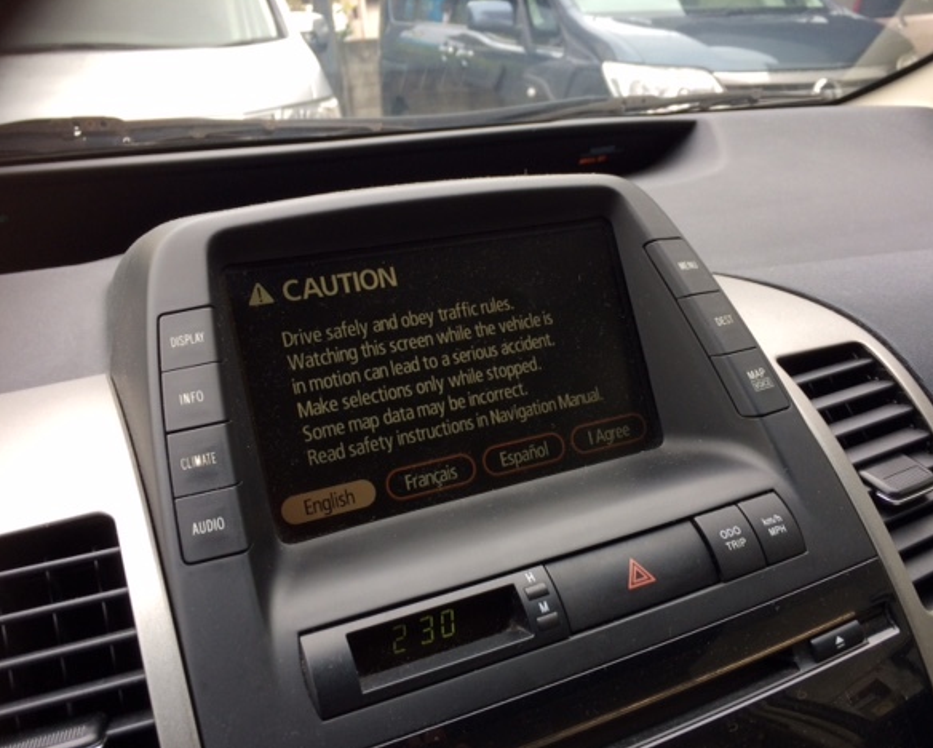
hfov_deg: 57.1
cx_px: 486
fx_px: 857
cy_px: 376
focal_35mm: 31
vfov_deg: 47.2
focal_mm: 4.15
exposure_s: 1/144
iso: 32
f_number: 2.2
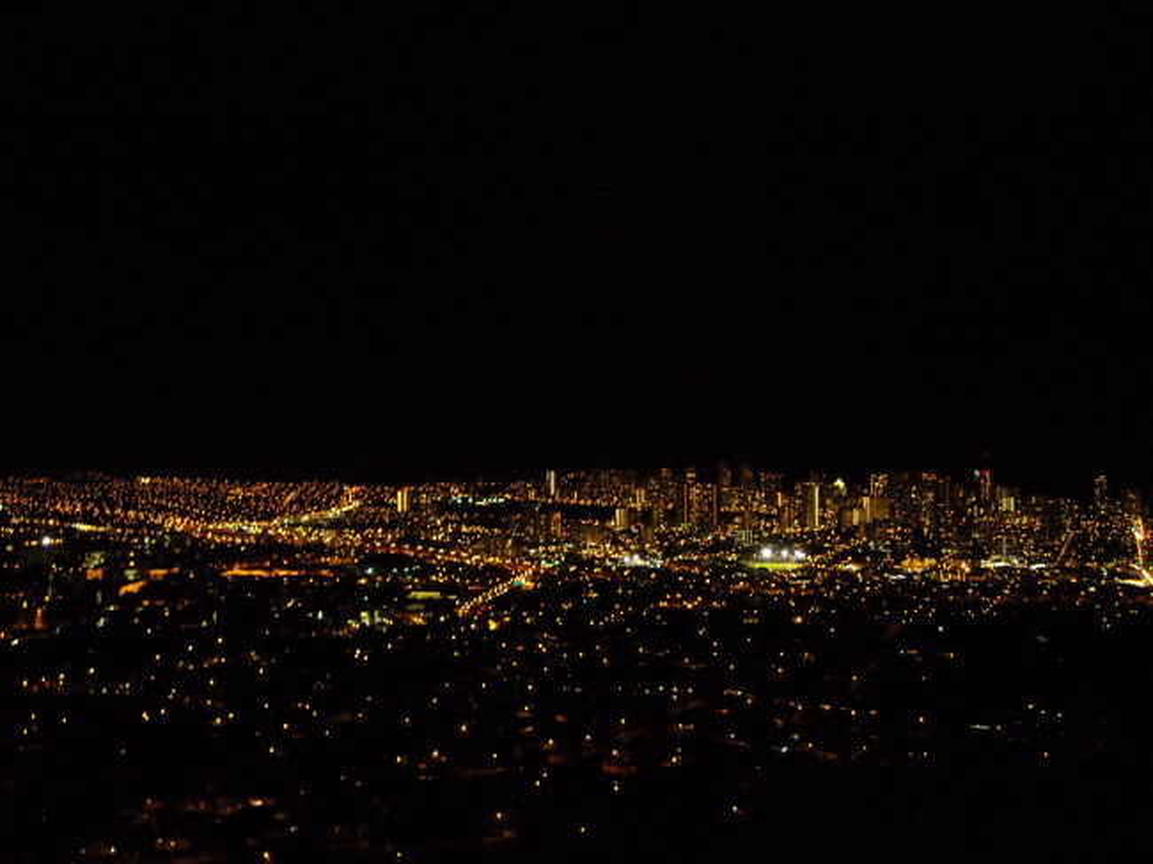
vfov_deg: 40.7
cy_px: 432
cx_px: 576
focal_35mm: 35
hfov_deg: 52.6
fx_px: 1165
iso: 400
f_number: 2.8
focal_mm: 5.7
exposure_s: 1/5
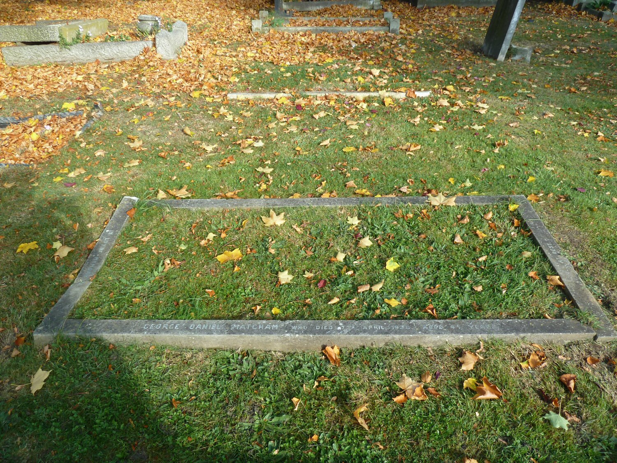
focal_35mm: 25
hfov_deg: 69.4
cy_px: 232
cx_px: 308
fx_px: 446
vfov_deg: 54.9
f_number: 4
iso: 80
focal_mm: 4.1
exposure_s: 1/100
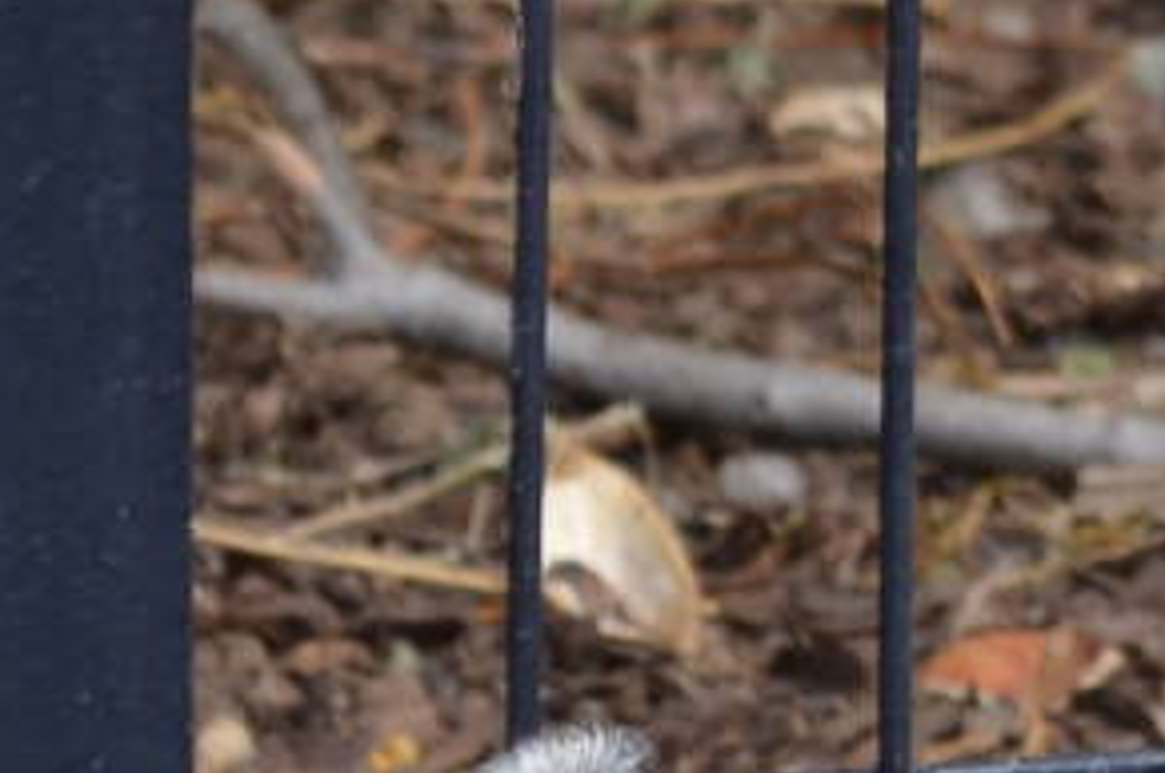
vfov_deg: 3.0
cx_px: 2198
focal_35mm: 454
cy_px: -360
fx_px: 14659
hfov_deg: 4.5
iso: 200
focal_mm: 55
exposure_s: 1/200
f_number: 7.1
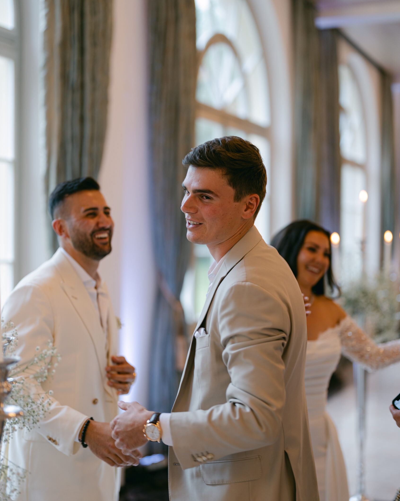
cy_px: 261
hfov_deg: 26.7
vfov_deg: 33.0
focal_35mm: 57
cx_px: 202
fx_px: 844
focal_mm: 50
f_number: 1.2
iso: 100
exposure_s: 1/125
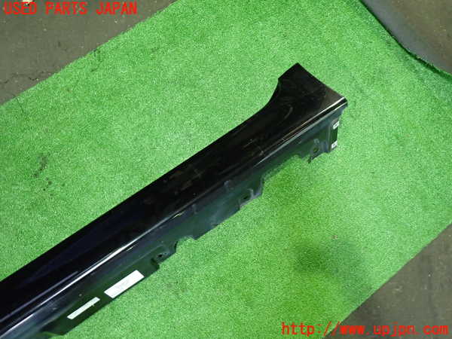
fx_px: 326
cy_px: 170
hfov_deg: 69.4
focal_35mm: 25
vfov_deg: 54.9
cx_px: 226
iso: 500
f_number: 2
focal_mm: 4.5
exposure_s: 1/30
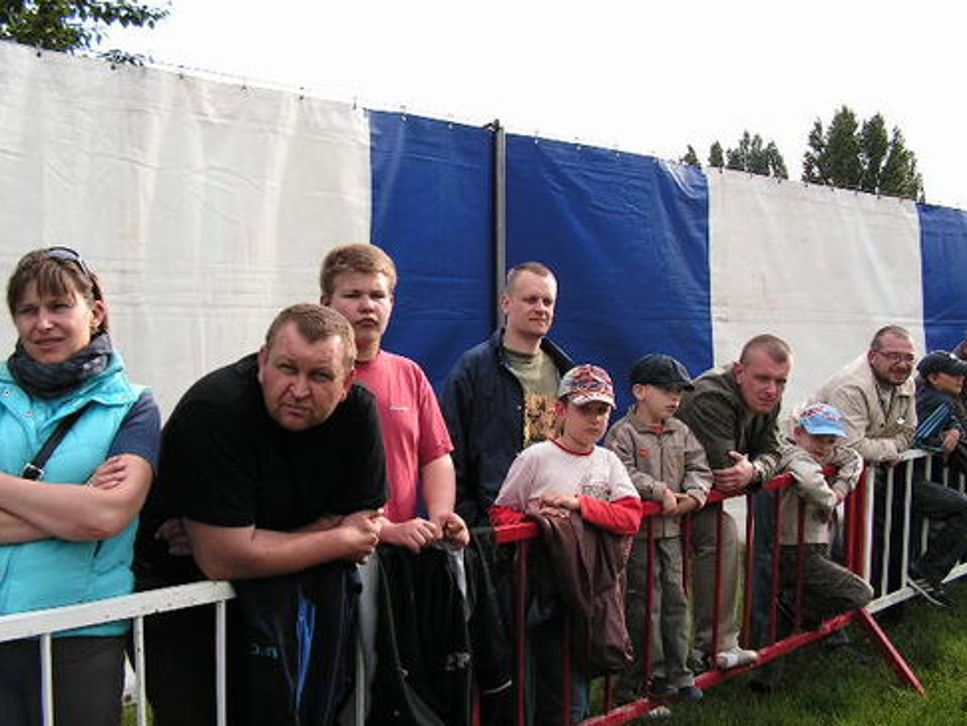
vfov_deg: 38.7
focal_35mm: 37
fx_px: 1034
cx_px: 484
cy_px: 361
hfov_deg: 50.1
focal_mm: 6
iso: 64
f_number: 3.2
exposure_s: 1/400
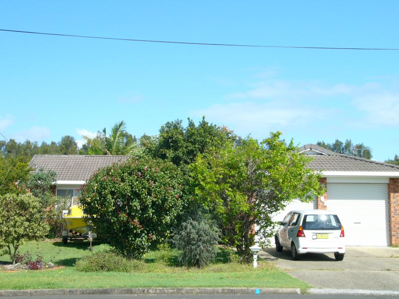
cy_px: 150
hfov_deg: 33.8
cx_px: 200
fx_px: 657
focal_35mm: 57
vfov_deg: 25.7
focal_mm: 9.6
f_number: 2.8
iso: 50
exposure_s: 1/640
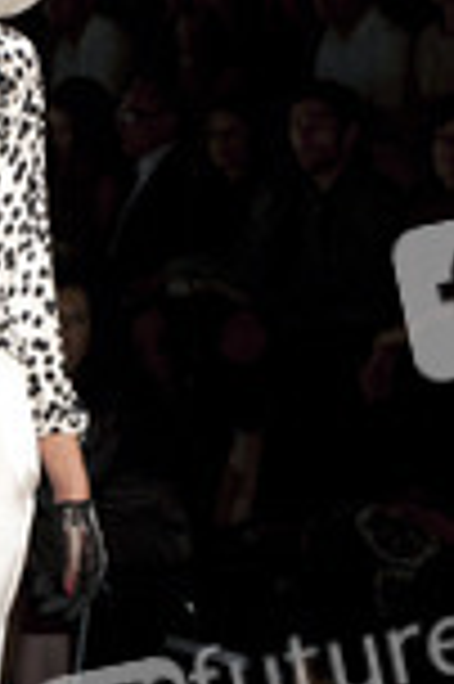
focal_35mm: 211
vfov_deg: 9.7
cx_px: -142
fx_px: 4000
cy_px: 500
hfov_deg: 6.4
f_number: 7.1
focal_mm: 80
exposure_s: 1/250
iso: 1600
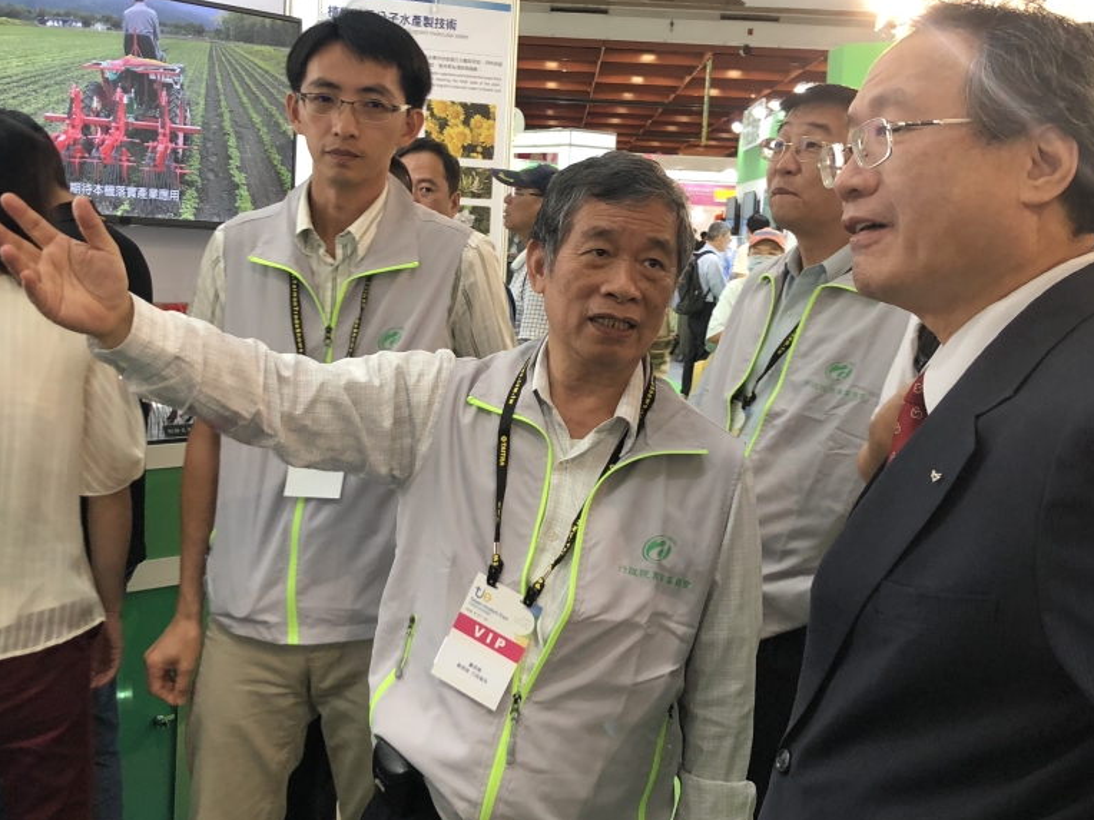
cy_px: 339
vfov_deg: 32.8
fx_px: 1391
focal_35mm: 44
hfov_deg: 42.9
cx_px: 491
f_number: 1.8
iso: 32
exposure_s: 1/20
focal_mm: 4
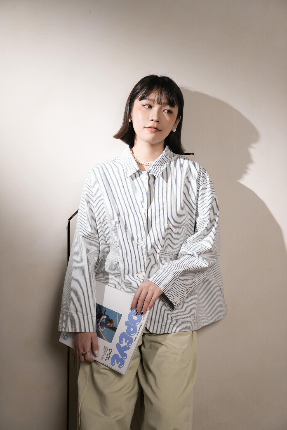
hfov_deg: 23.4
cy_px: 215
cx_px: 144
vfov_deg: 34.5
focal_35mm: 58
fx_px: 694
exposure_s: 1/500
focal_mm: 58
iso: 800
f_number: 2.8
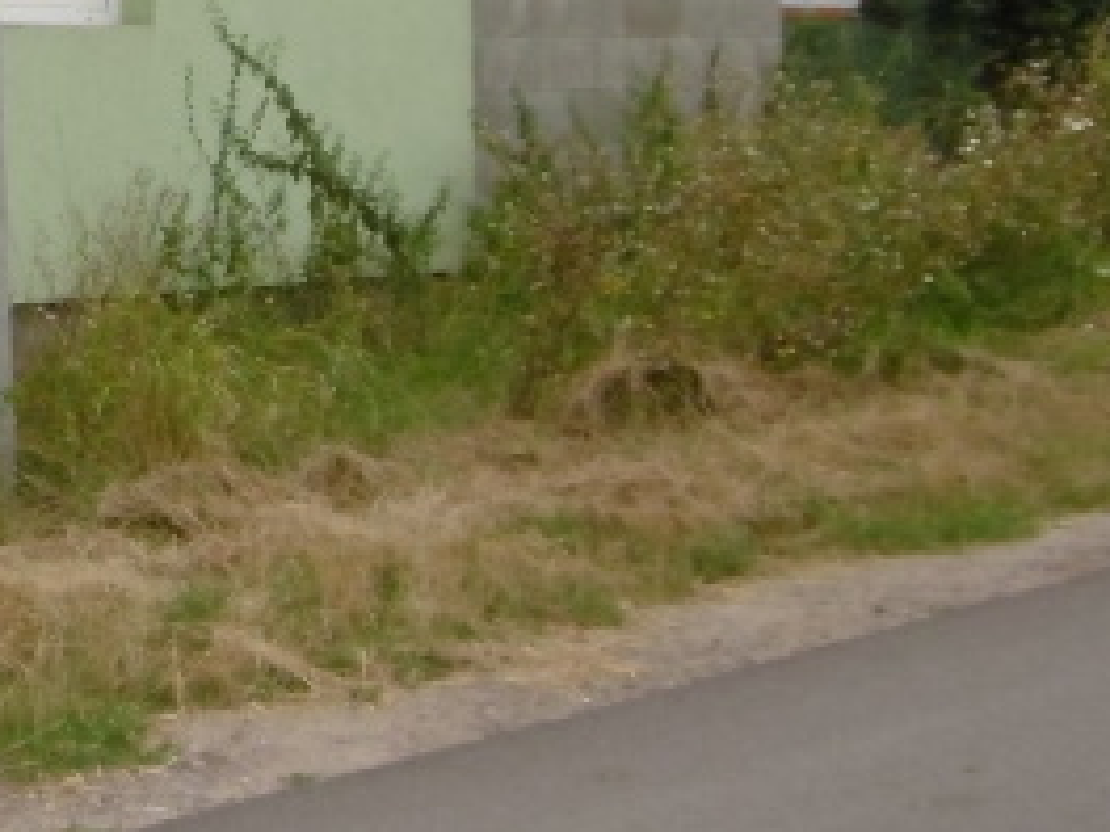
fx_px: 3976
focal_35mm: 124
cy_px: -403
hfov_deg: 14.5
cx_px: -677
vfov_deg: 11.5
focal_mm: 5.8
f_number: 3.5
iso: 100
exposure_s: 1/320
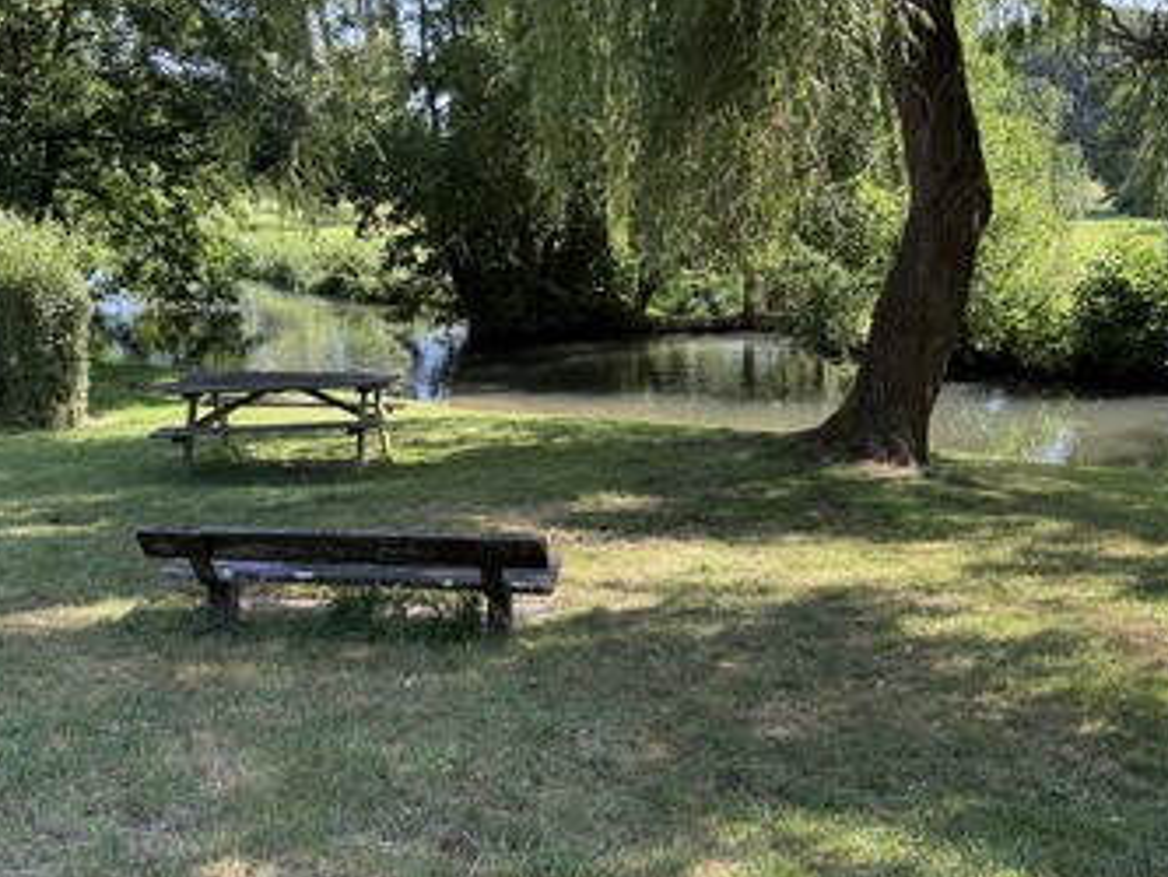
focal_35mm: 36
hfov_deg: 51.3
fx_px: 1215
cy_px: 367
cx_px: 572
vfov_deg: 39.6
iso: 100
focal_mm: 6.76
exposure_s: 1/632
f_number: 1.78
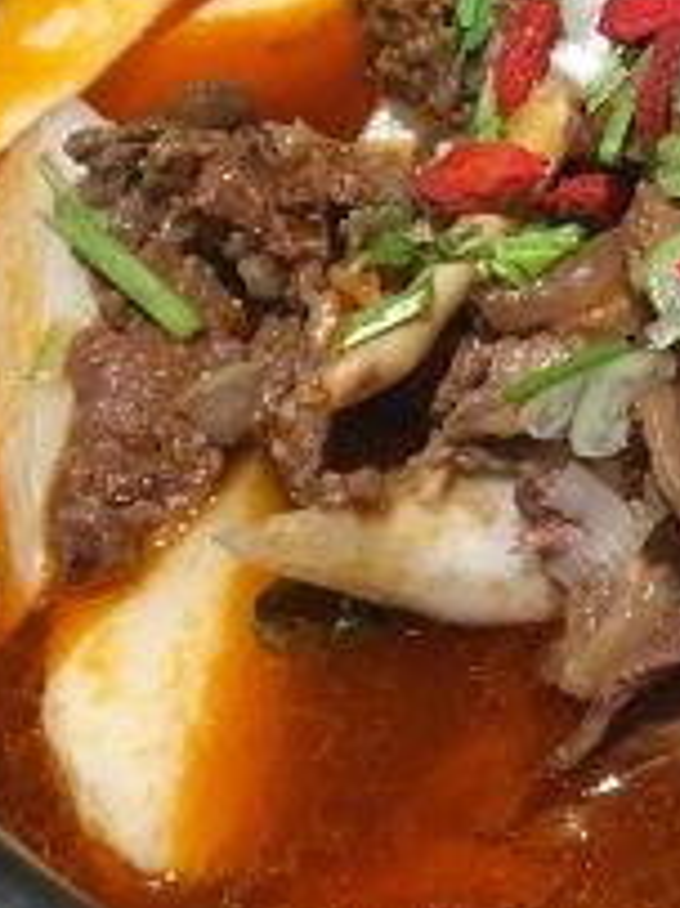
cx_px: 1141
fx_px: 2622
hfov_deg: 13.5
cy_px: 181
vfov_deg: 19.4
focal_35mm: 100
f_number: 2.2
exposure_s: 1/33
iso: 160
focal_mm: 4.15
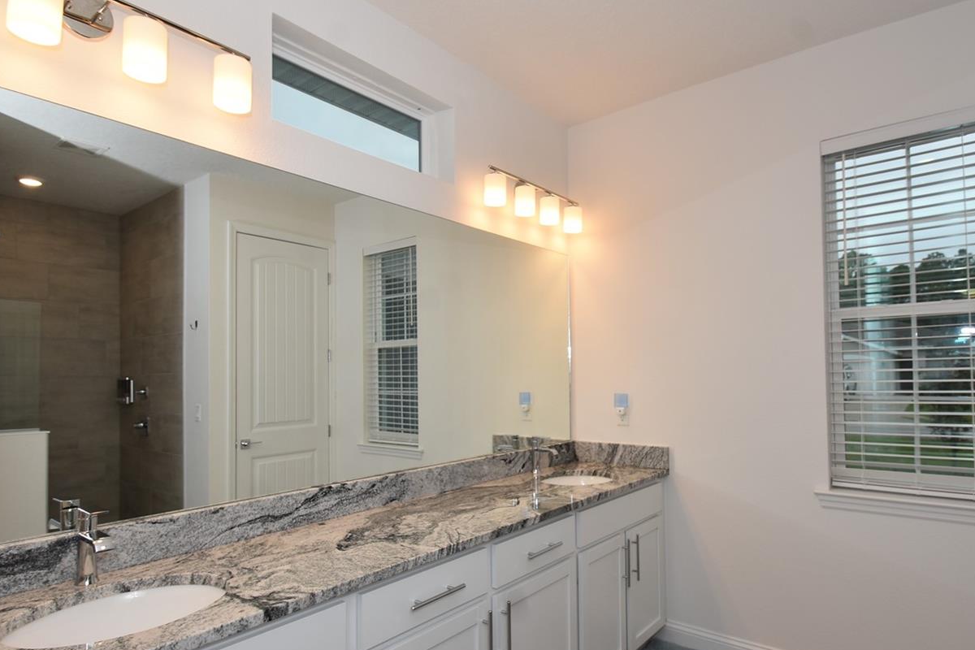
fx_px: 542
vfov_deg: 61.8
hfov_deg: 84.0
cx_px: 500
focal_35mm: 20
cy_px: 354
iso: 200
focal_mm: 10
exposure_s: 1/125
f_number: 5.6
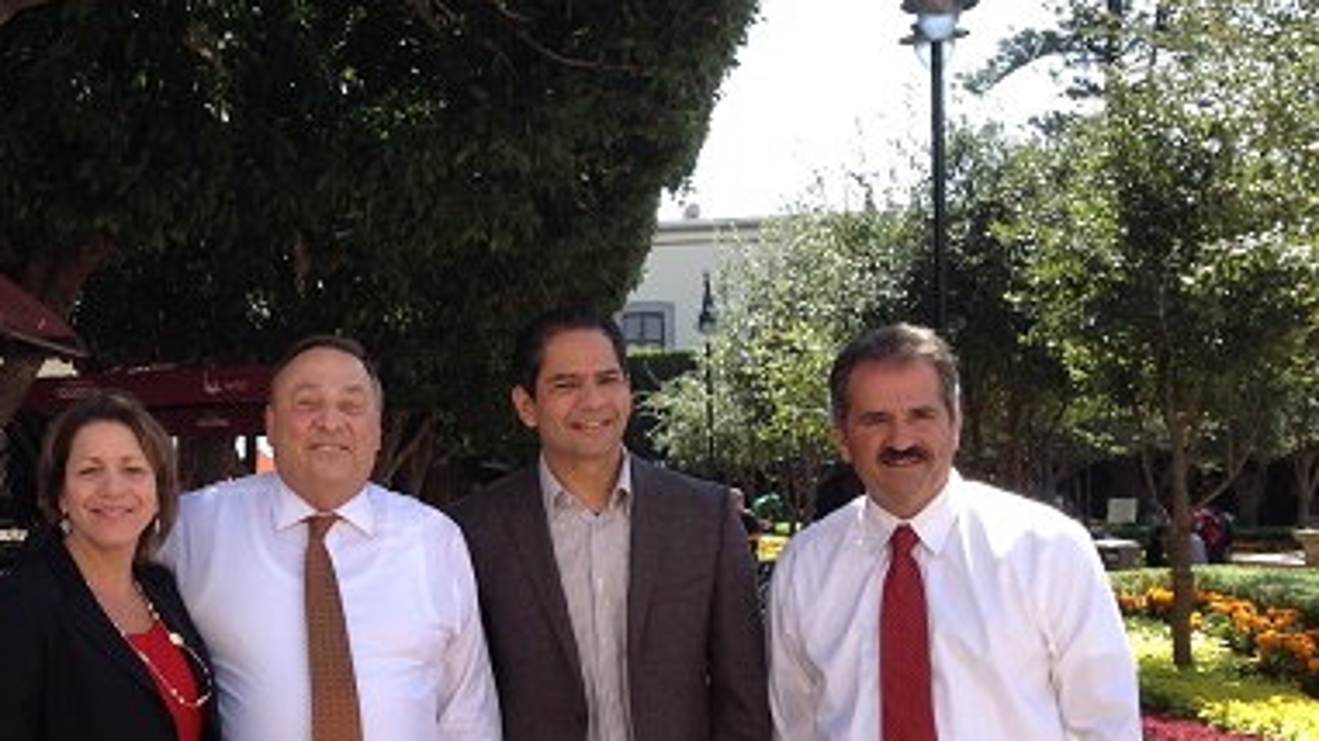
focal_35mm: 60
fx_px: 2098
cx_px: 284
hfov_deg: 34.0
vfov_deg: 20.0
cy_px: 499
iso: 50
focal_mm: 4.28
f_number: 2.4
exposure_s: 1/468
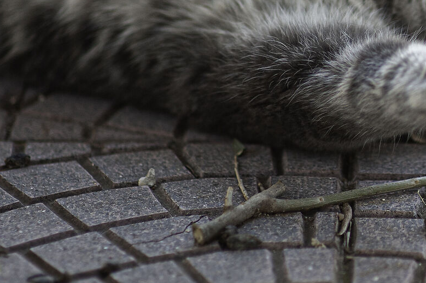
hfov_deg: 7.8
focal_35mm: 262
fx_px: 3098
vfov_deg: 5.2
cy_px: 46
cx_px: 465
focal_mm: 85
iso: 560
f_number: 1.4
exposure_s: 1/640
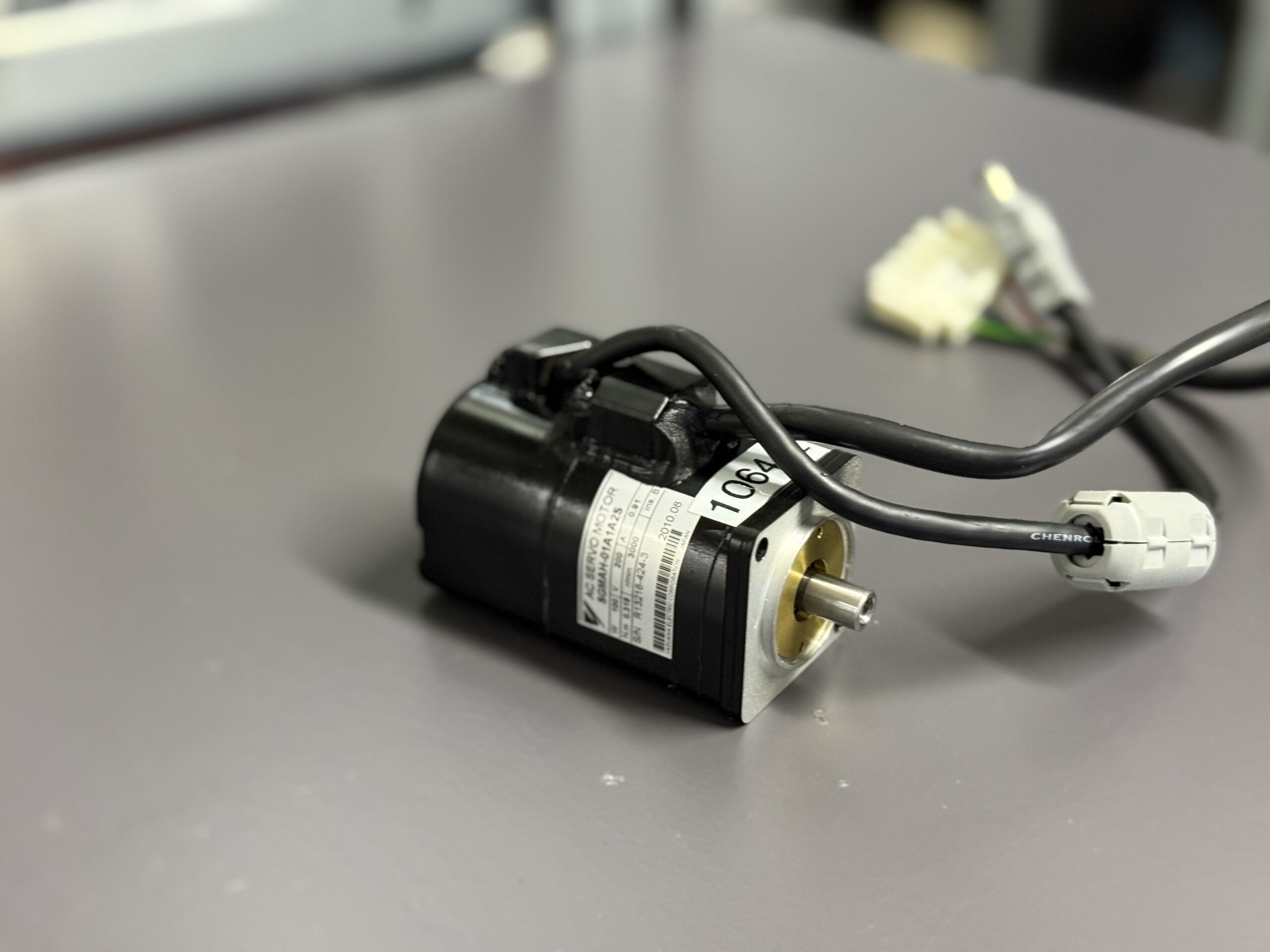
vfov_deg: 30.3
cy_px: 476
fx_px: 1761
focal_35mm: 48
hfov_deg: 39.7
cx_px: 635
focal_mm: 6.76
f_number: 1.78
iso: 400
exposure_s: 1/33
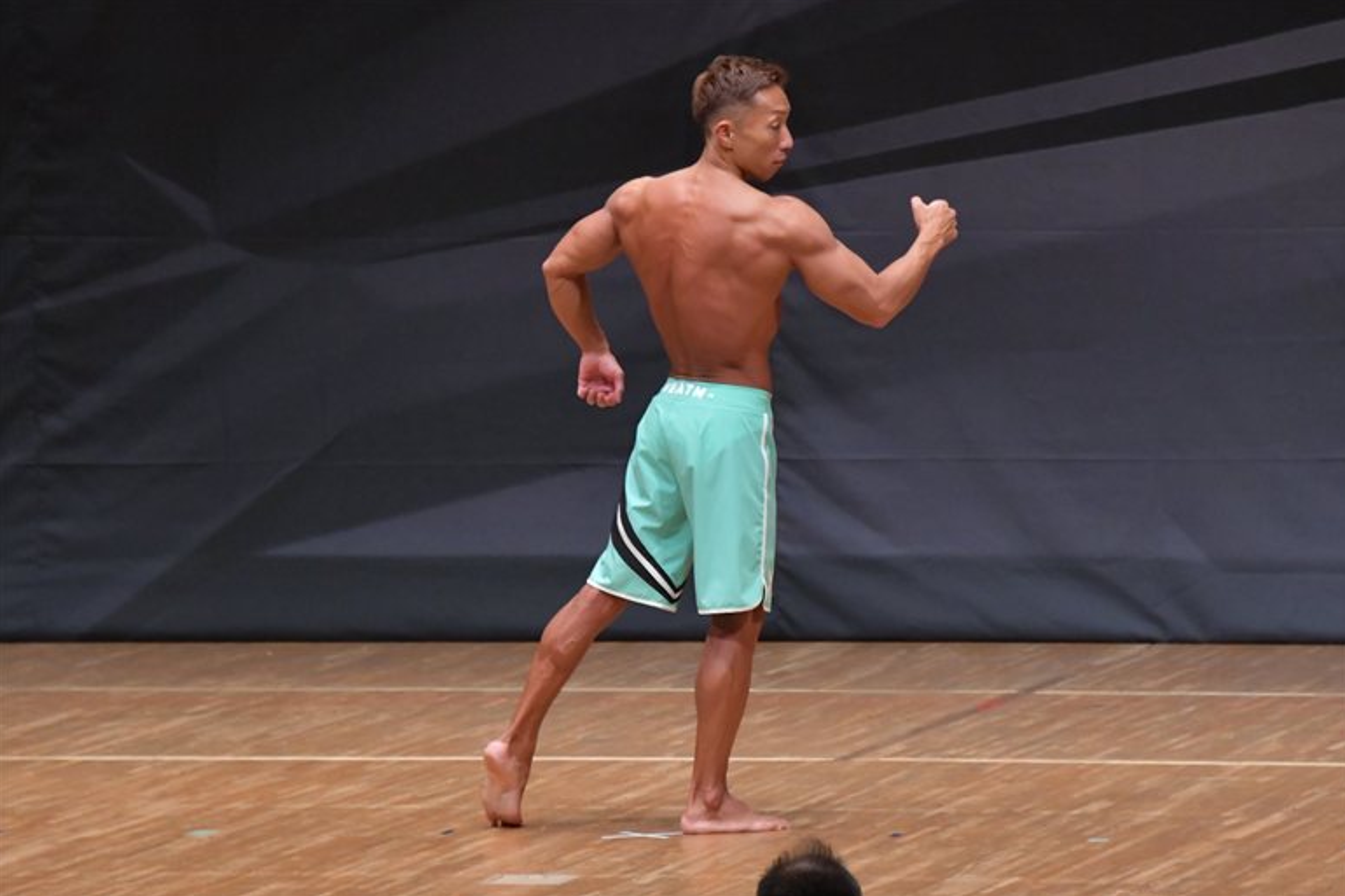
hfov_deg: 6.8
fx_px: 11280
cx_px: 675
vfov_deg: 4.5
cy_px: 449
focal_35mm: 302
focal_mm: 200
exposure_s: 1/400
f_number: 5.6
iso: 6400
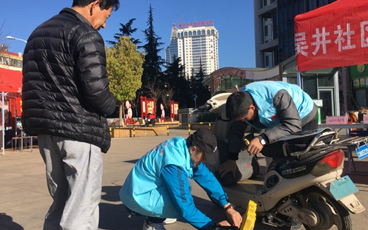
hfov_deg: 56.7
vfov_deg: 37.3
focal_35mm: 34
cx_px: 177
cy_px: 114
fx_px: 341
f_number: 2.2
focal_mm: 4.15
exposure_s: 1/1399
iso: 25
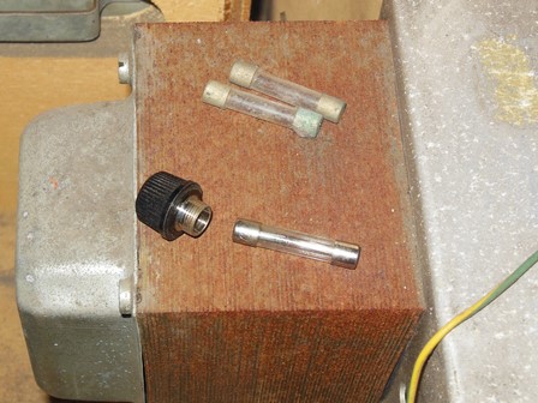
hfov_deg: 29.4
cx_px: 269
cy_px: 202
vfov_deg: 22.3
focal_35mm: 66
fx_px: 1026
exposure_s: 1/60
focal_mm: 11.7
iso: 200
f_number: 4.3
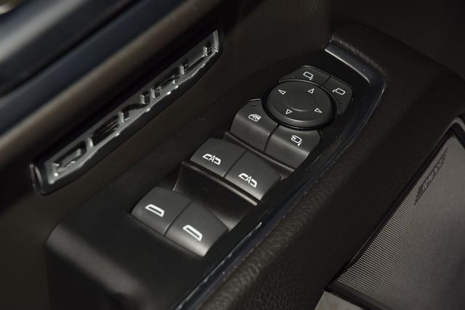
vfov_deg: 13.0
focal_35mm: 105
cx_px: 232
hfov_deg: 19.5
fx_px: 1356
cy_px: 155
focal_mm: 70
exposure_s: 1/125
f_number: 8
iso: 100
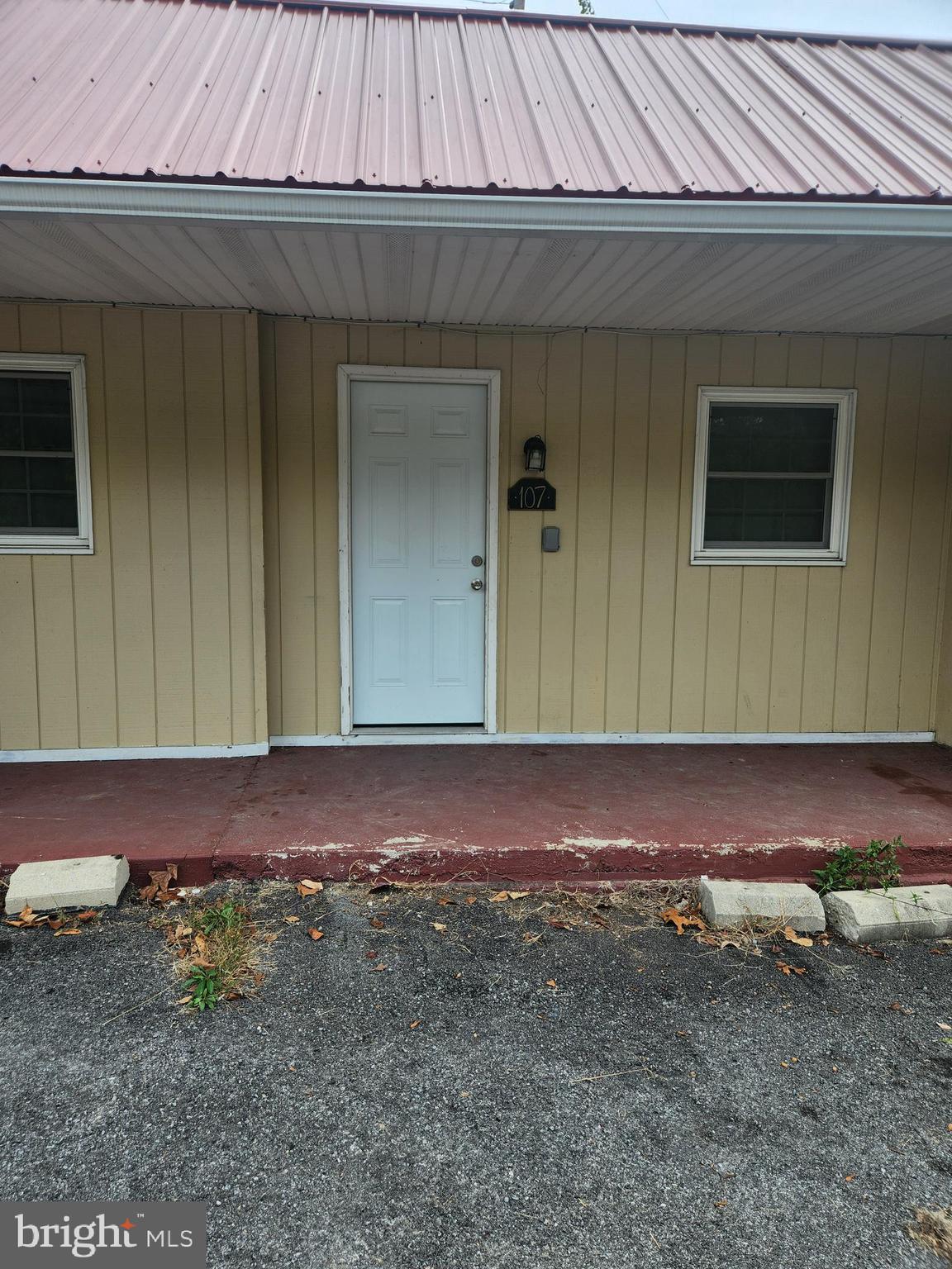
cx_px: 476
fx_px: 843
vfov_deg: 73.9
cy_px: 634
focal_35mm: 23
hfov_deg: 58.9
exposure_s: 1/198
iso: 20
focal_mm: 5.4
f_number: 1.8
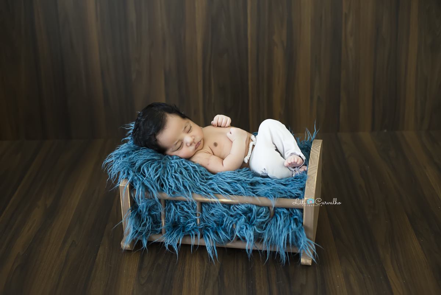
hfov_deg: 39.6
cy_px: 148
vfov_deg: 27.0
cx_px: 220
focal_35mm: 50
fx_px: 613
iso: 1600
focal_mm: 50
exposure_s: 1/160
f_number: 3.2
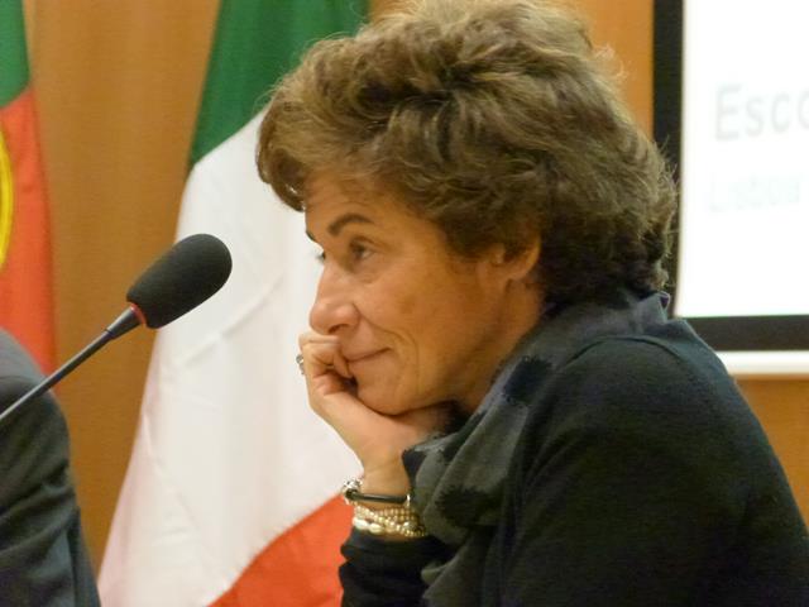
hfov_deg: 7.0
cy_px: 304
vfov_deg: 5.2
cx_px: 404
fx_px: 6637
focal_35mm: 284
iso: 1600
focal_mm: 51.1
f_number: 4
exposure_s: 1/30
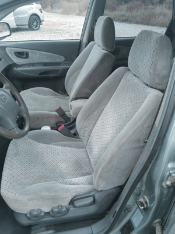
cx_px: 88
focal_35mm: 26
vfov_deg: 67.3
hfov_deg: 53.1
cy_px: 117
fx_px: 175
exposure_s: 1/100
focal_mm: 4.95
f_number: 1.9
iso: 982
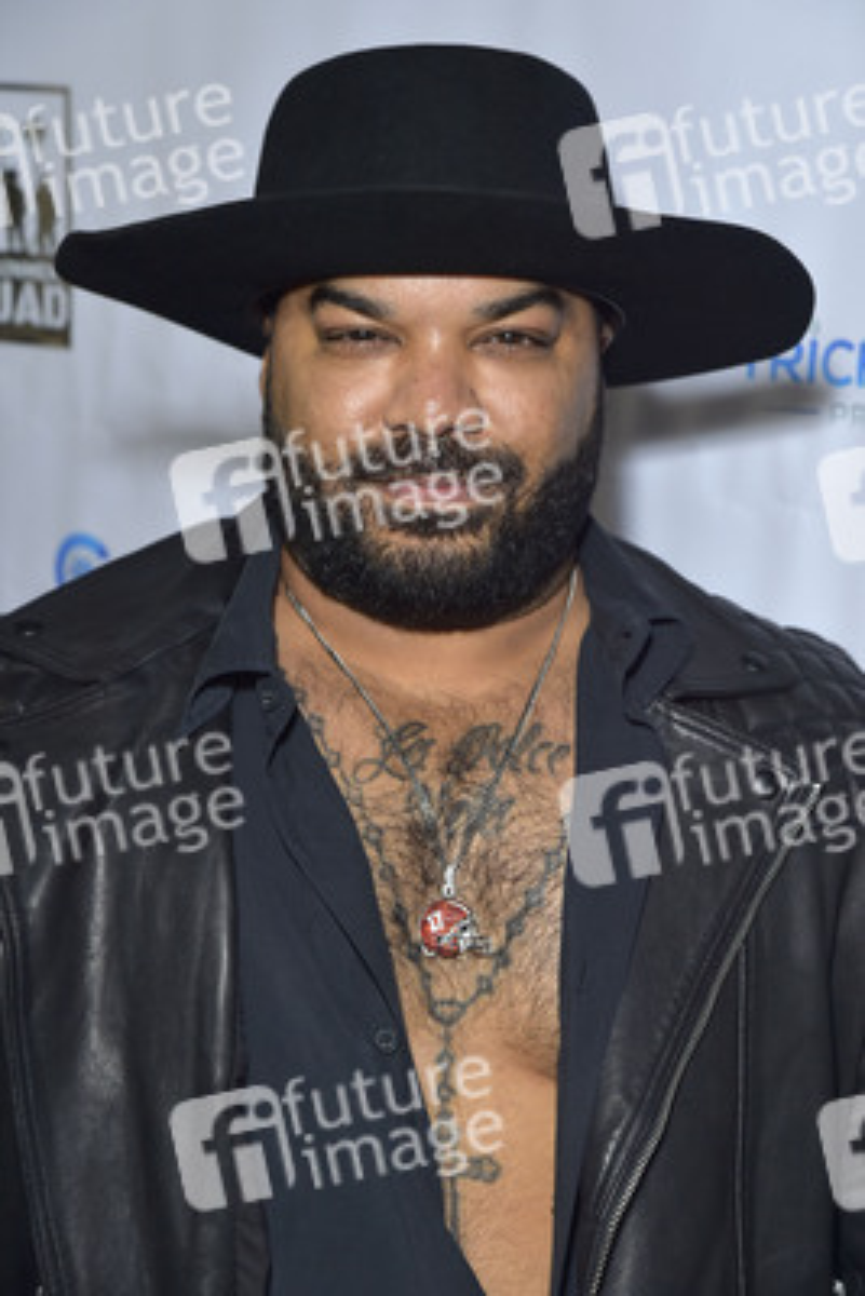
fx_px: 3313
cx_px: 432
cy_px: 648
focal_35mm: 92
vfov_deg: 22.1
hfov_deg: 14.9
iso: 1250
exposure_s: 1/250
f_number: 6.3
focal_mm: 92
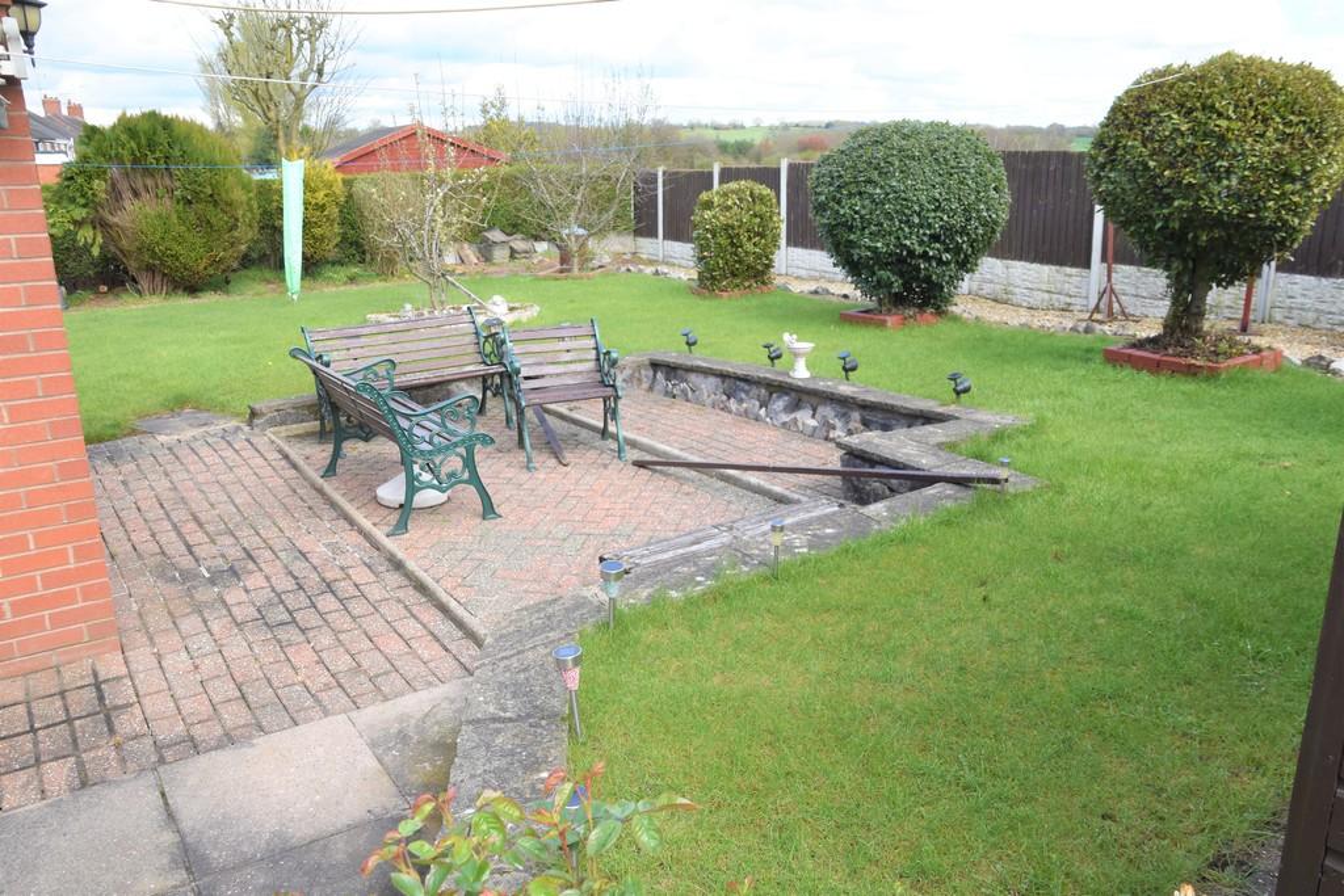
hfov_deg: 67.4
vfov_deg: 47.9
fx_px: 1008
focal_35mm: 27
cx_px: 672
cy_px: 448
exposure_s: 1/250
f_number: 8
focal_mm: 18
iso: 200
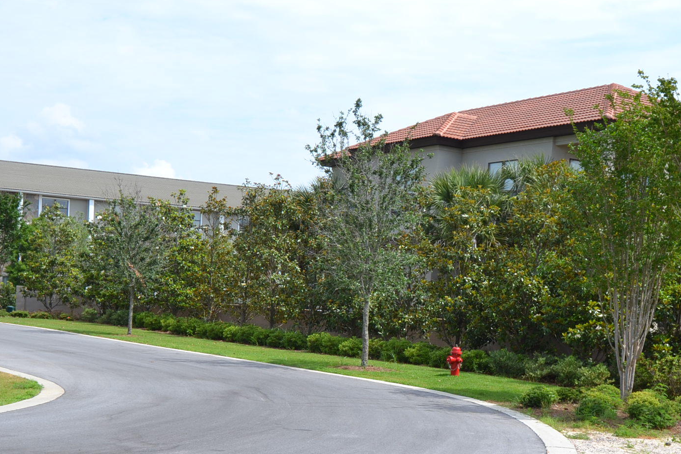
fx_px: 1135
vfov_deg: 22.3
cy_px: 363
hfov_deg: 33.4
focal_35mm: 60
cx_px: 377
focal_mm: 24
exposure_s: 1/250
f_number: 8
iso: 100
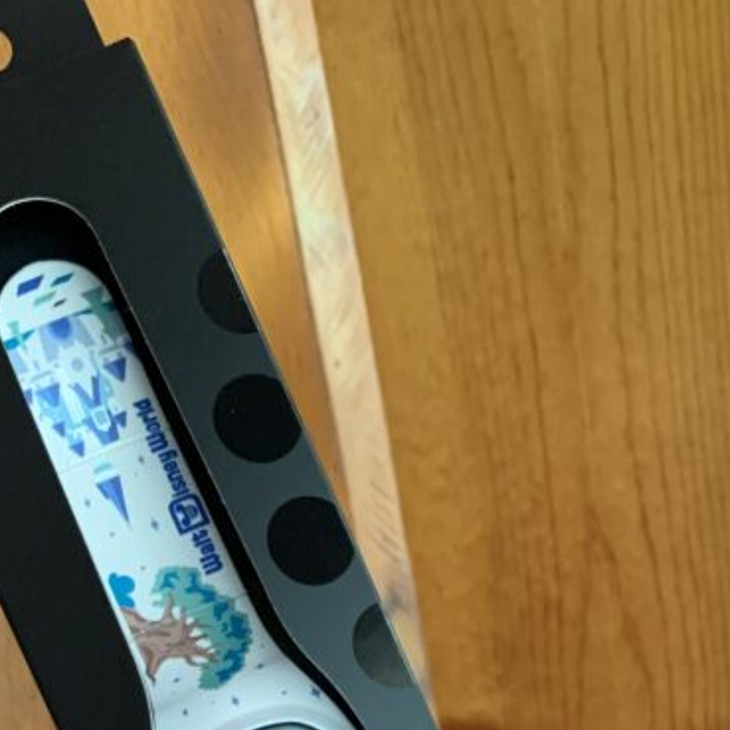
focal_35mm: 61
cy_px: 924
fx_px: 1455
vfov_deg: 24.8
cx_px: 321
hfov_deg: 28.1
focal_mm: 4.25
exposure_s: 1/56
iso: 400
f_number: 1.8
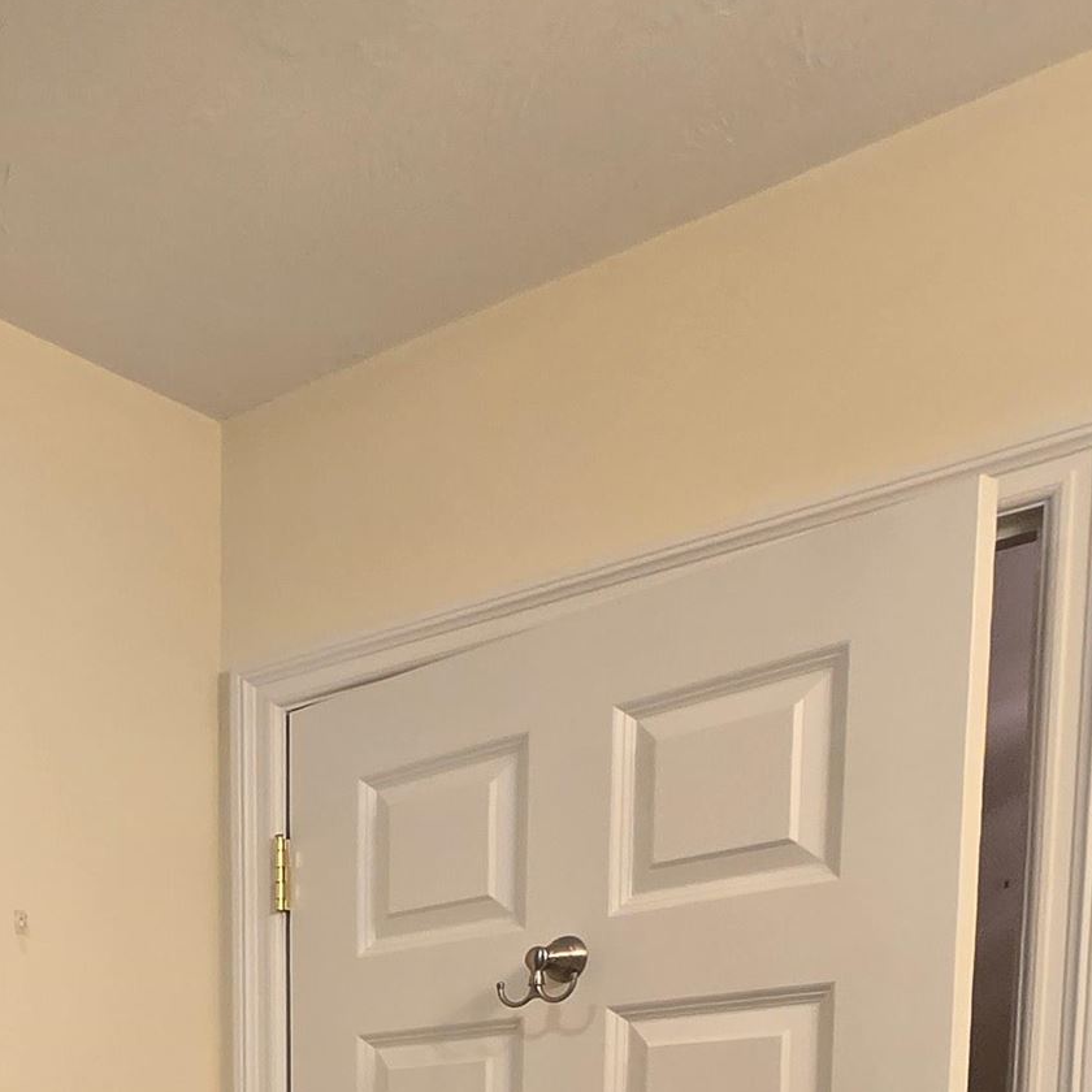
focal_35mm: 42
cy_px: 1399
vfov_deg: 31.5
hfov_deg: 32.0
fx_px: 1499
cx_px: -272
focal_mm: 1.7
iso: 100
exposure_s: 1/60
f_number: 2.2
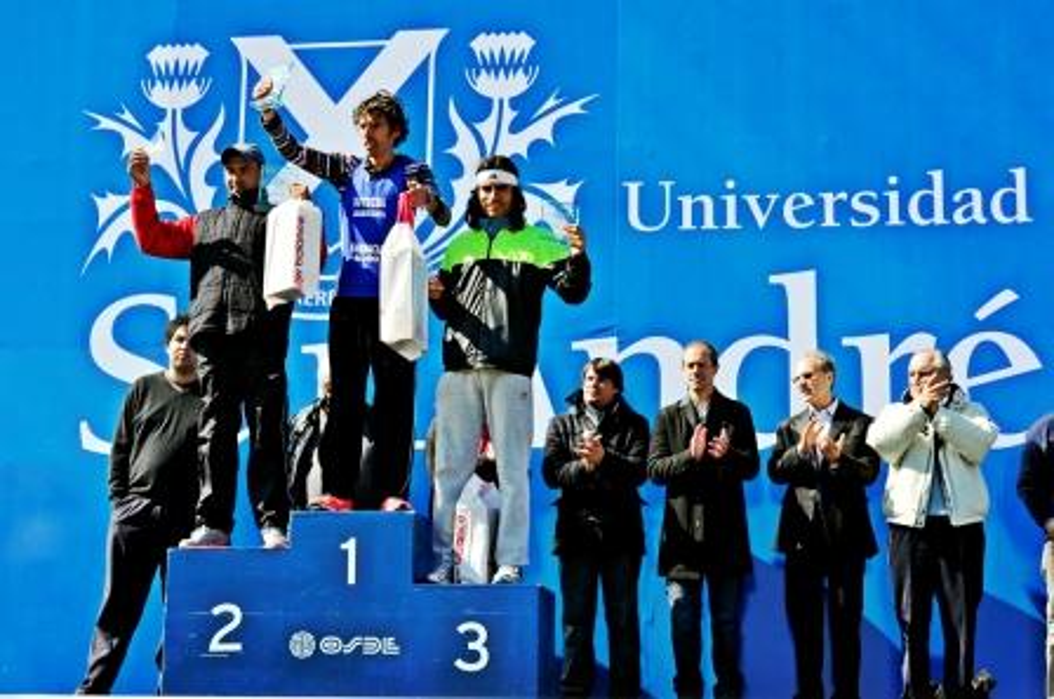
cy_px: 350
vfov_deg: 22.5
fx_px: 1754
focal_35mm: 60
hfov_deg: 33.5
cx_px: 527
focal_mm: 40
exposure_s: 1/2000
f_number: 7.1
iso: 1000
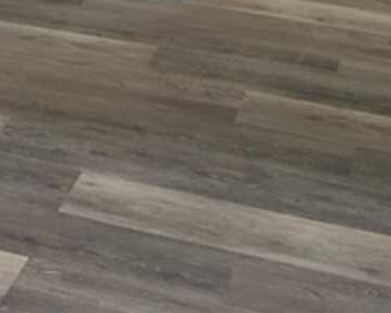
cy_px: -204
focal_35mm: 100
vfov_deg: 14.1
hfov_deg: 18.9
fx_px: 1158
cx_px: 53
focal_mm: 3
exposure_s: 1/60
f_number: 1.8
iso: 100
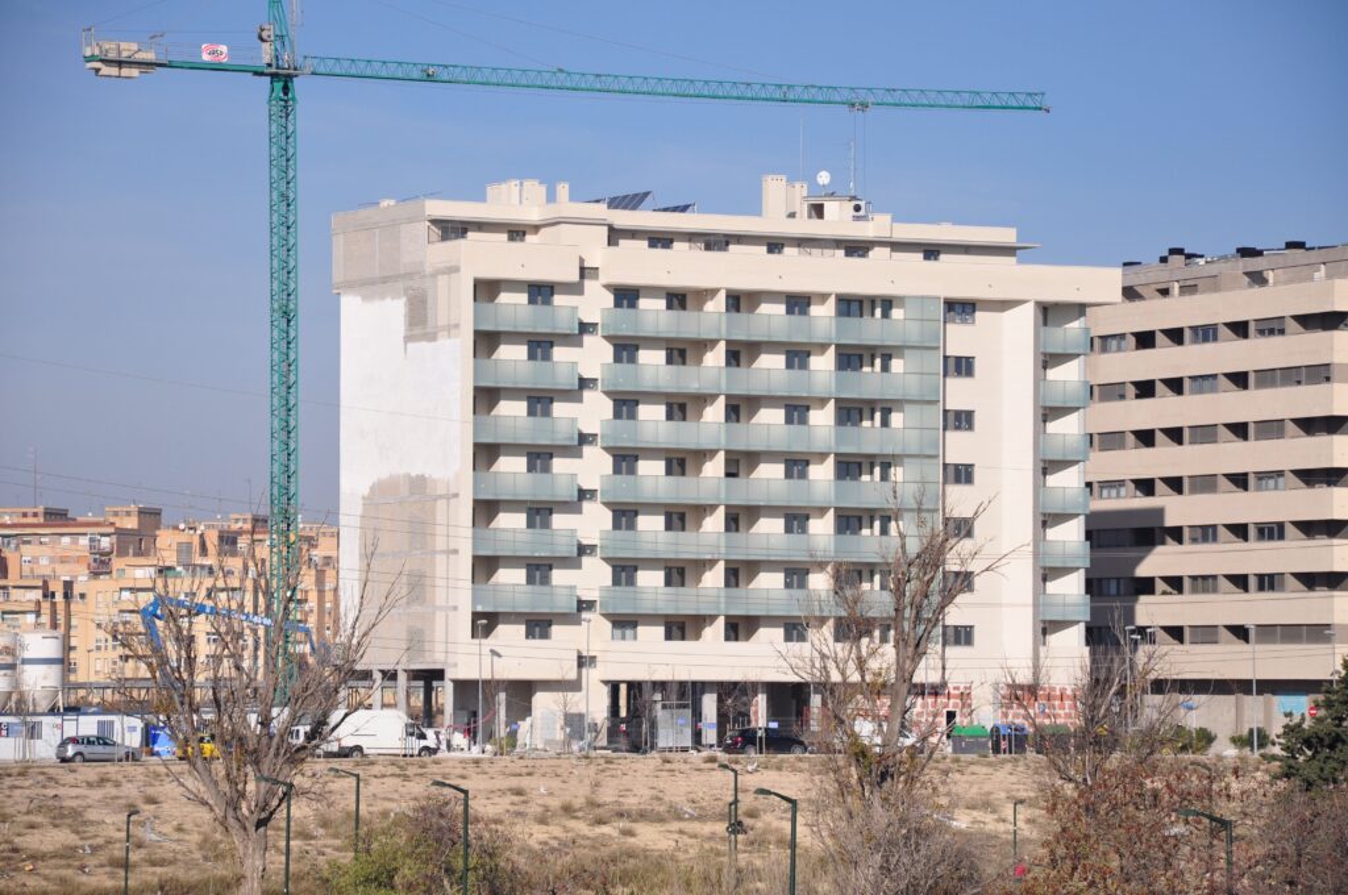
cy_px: 448
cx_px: 674
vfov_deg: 8.7
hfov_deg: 13.1
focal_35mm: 158
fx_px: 5890
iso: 200
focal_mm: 105
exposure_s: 1/1000
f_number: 8
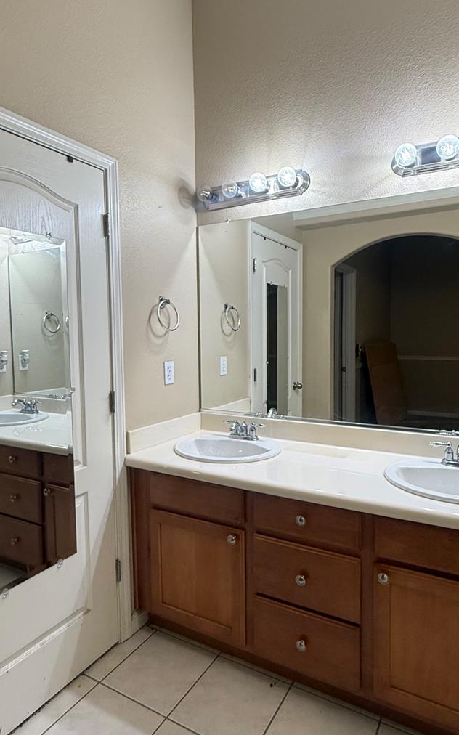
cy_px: 360
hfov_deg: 54.9
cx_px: 257
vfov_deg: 79.7
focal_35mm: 22
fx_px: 441
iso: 320
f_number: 2.2
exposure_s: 1/120
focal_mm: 2.22
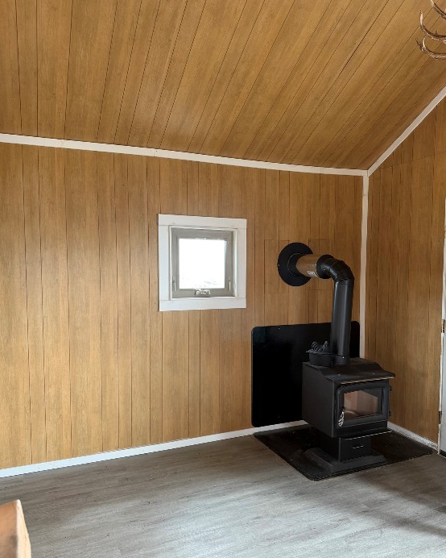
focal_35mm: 26
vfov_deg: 66.0
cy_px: 292
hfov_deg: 55.0
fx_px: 429
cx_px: 224
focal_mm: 6.76
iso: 200
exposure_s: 1/60
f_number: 1.78
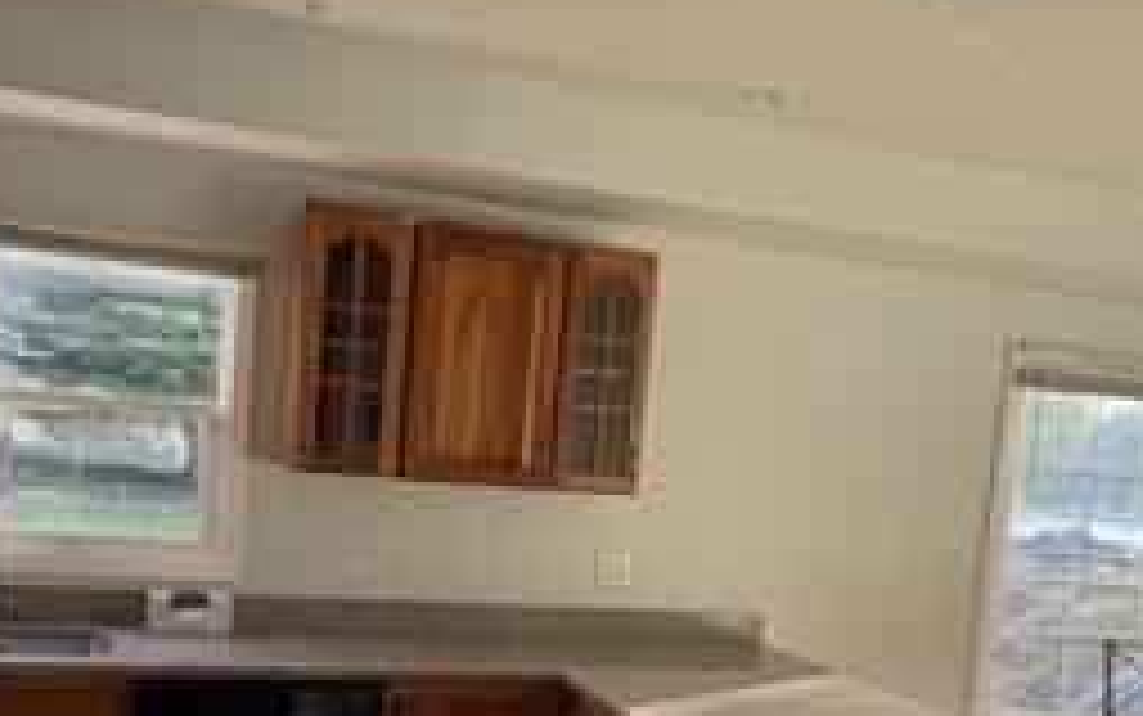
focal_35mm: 40
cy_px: 540
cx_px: 630
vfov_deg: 31.4
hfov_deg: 49.2
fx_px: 1247
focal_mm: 6.76
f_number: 1.78
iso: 64
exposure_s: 1/151
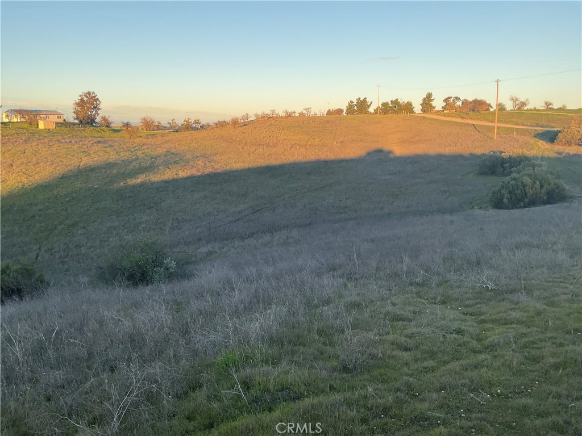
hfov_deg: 61.7
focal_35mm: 29
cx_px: 291
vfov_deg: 48.2
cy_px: 218
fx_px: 488
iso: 16
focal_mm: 3
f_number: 1.8
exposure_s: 1/344
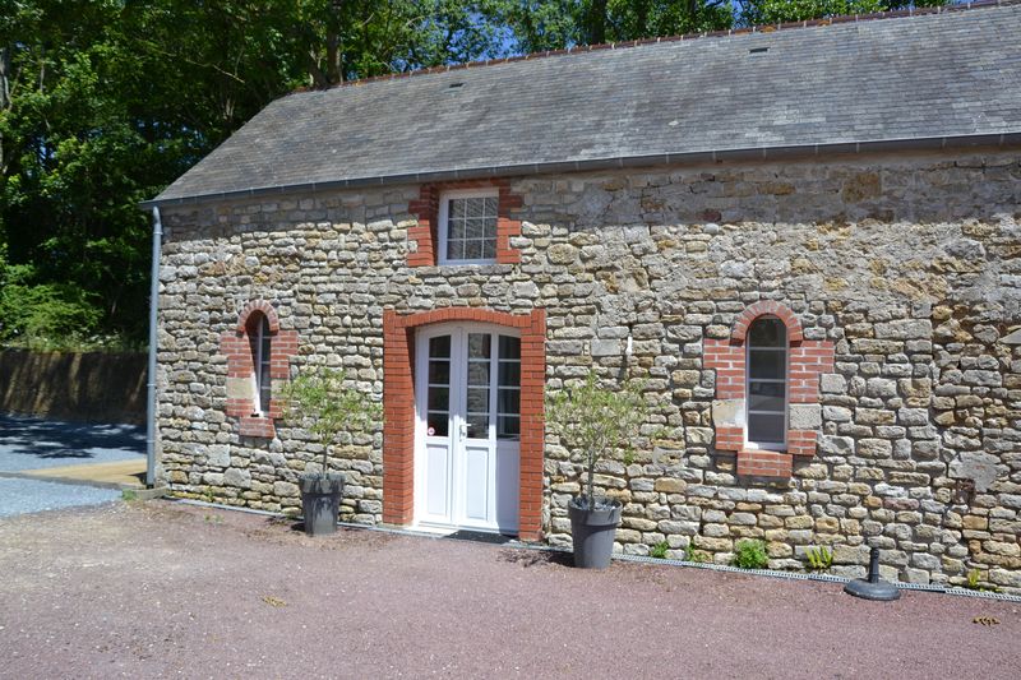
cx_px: 510
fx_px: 766
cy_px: 340
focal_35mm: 27
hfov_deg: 67.4
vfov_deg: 47.9
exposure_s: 1/1600
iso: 400
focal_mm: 18
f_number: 6.3
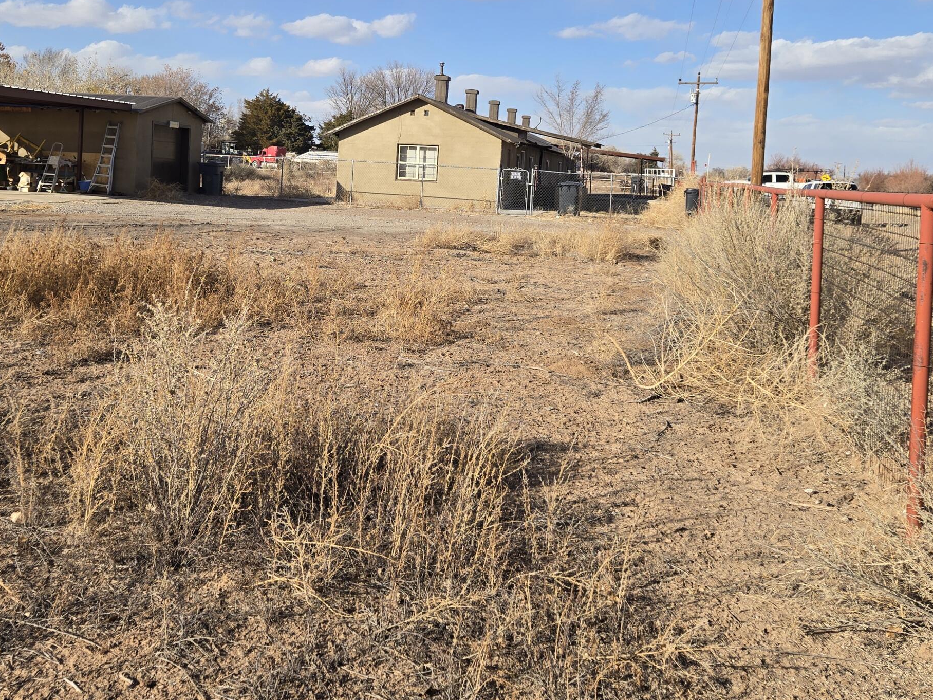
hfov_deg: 48.6
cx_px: 366
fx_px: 1024
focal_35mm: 38
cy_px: 202
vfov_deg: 37.1
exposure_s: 1/1936
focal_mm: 5.4
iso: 25
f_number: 1.8
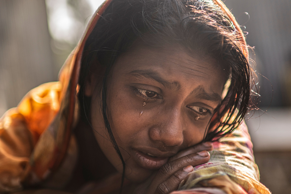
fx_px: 420
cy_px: 97
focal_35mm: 52
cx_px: 146
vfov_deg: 26.0
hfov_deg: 38.2
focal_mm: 35
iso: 125
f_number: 1.4
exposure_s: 1/1600
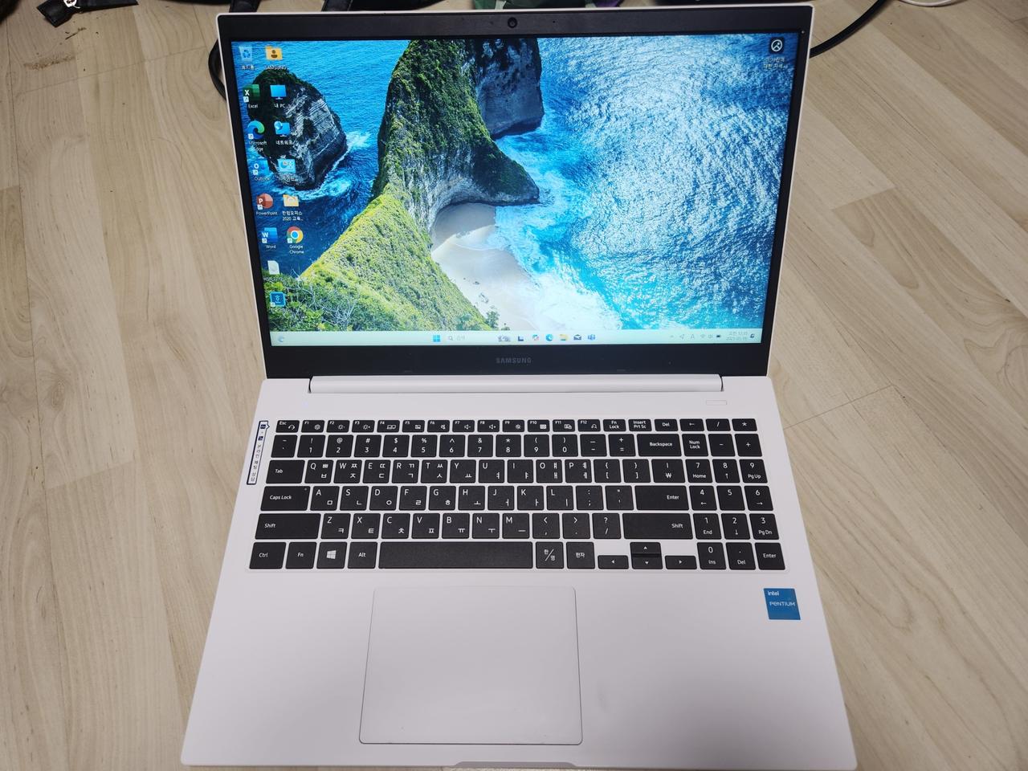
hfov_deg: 73.9
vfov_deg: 58.9
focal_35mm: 23
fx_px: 683
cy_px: 386
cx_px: 514
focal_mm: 5.4
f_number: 1.8
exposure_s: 1/60
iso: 40
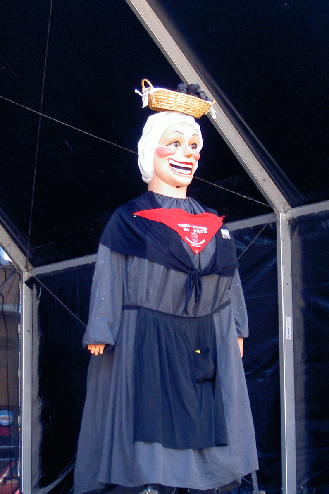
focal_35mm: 117
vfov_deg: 17.5
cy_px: 247
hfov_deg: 11.7
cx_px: 119
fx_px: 1605
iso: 100
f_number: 4.1
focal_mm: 17.4
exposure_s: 1/78.1
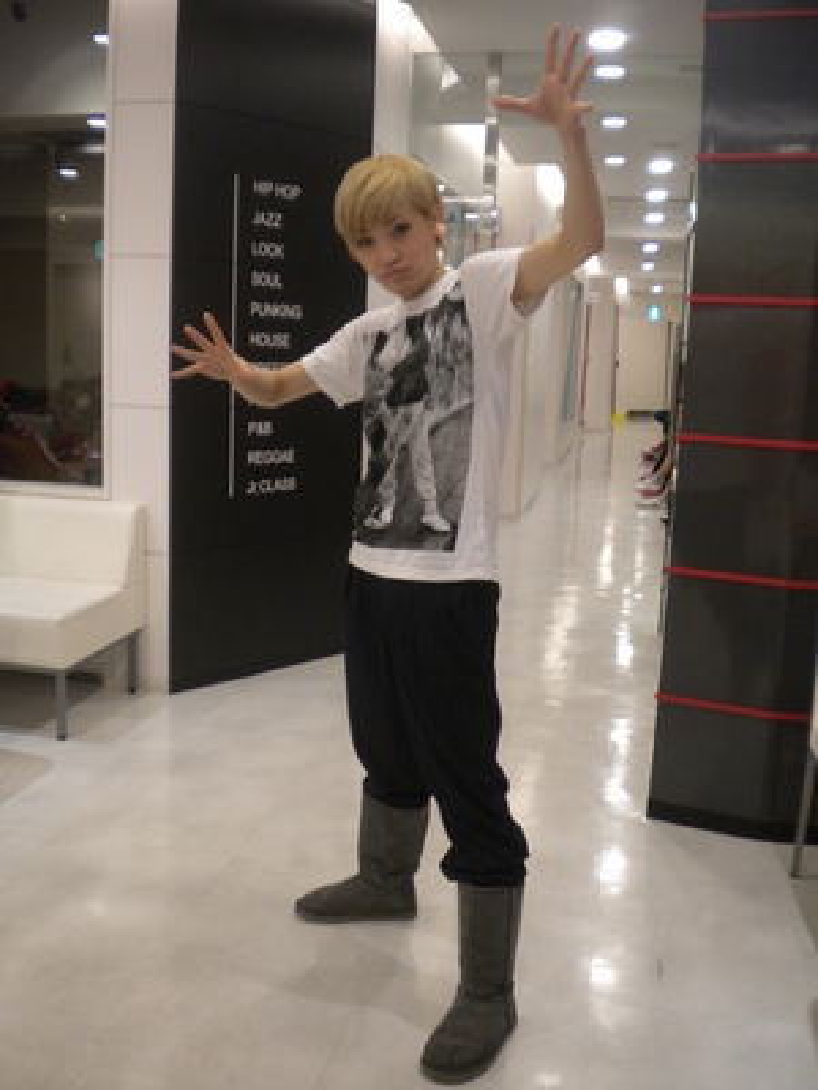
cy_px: 545
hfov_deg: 40.7
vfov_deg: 52.6
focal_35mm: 35
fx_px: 1103
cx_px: 409
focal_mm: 6.3
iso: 327
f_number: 3.1
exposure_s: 1/51.6
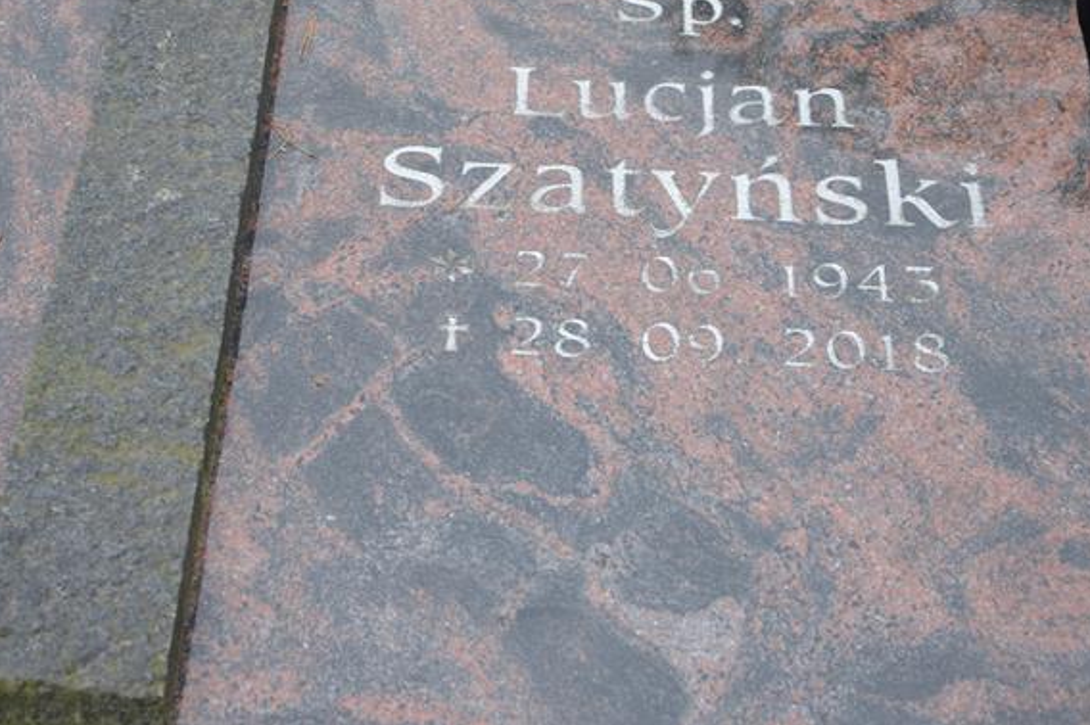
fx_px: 2148
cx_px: 516
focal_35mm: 71
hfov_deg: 28.5
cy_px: 322
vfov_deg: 19.2
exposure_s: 1/125
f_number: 5.6
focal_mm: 42
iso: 280
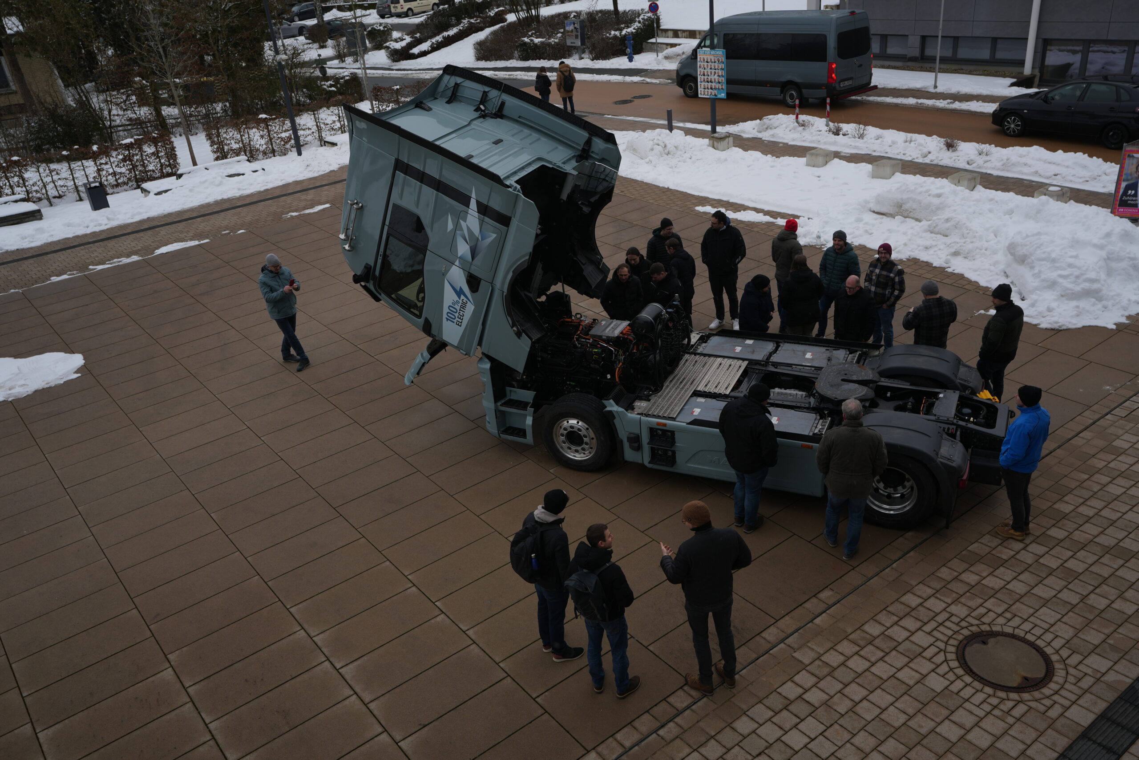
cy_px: 380
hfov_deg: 60.3
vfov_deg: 42.3
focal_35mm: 31
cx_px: 570
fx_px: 981
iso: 100
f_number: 5.6
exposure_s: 1/160
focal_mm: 31
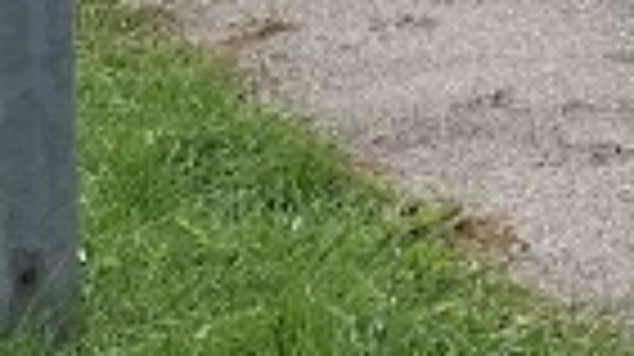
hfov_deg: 9.4
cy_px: -834
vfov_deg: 5.4
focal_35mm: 206
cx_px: 1475
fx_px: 3460
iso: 25
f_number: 1.8
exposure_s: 1/580
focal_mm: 4.25
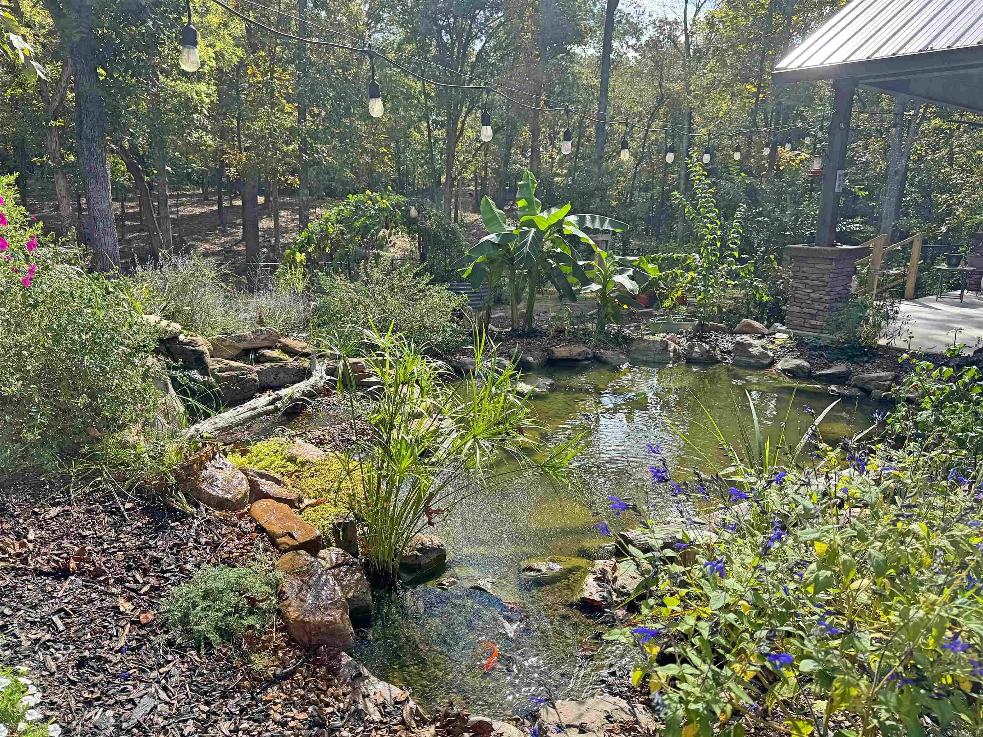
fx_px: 682
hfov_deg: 71.6
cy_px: 368
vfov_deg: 56.8
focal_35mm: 24
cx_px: 492
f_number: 1.78
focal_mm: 6.76
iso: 80
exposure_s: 1/1678
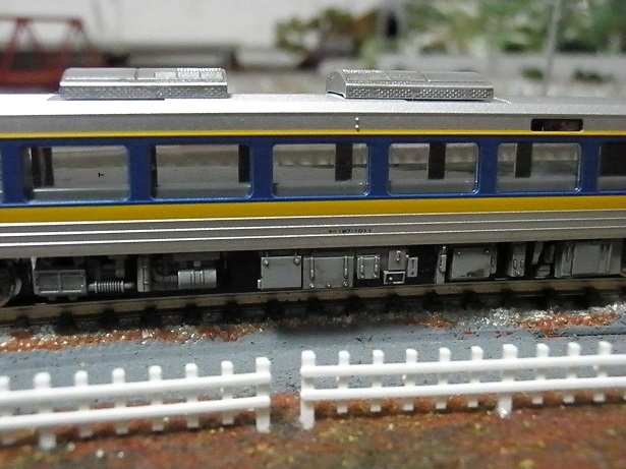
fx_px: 741
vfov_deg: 35.1
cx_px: 313
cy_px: 234
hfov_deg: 45.8
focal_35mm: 41
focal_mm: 7.3
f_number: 3.9
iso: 3200
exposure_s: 1/80
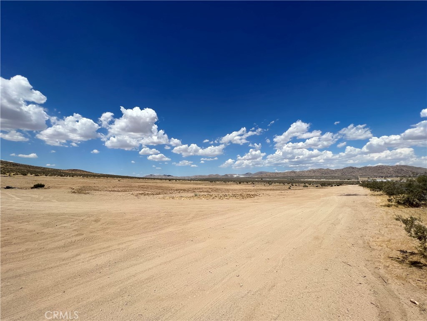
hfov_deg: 106.2
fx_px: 160
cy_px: 160
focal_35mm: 13
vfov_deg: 89.9
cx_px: 214
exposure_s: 1/4219
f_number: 1.8
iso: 40
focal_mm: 1.57
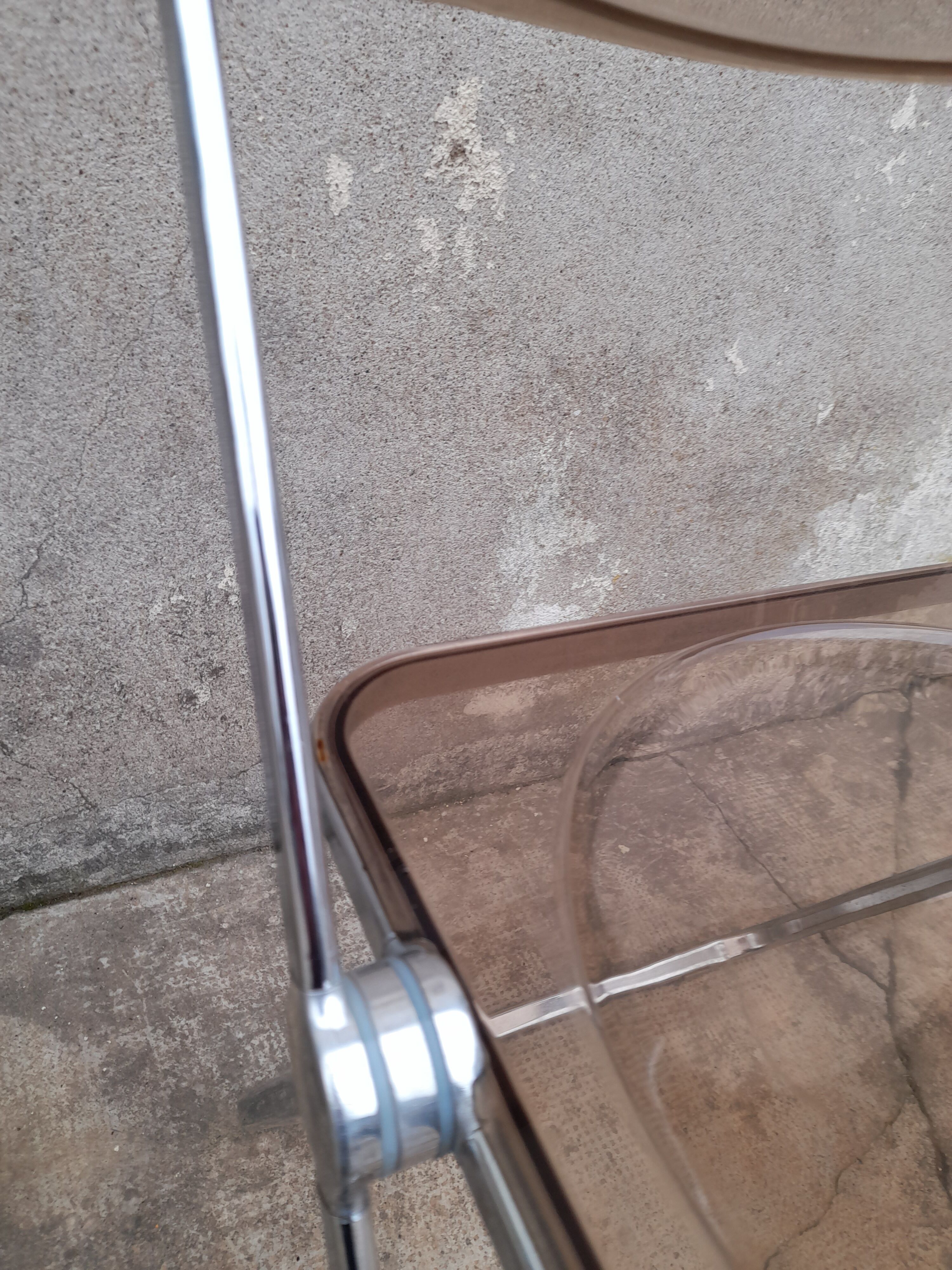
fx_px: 917
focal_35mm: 25
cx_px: 476
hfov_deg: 54.9
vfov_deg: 69.4
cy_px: 635
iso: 20
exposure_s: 1/100
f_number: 2
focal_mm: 4.6
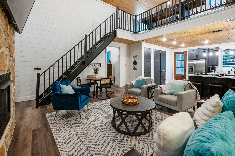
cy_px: 67
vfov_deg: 73.3
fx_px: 104
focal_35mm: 16
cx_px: 119
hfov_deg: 96.8
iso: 640
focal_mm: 14
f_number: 5
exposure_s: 1/40
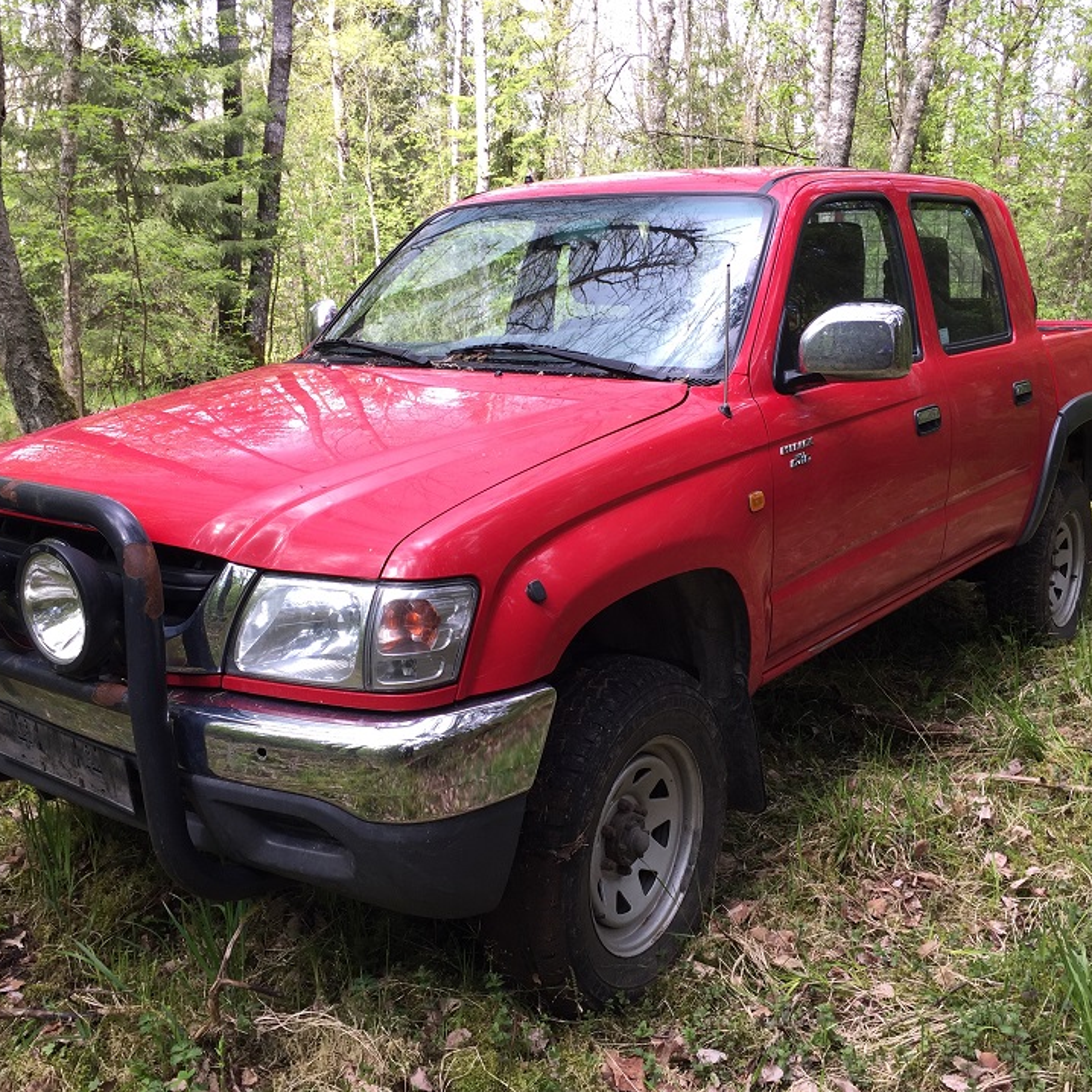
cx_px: 551
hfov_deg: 47.2
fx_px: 1249
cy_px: 557
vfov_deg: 47.2
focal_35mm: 35
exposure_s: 1/100
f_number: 2.2
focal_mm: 4.15
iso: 32
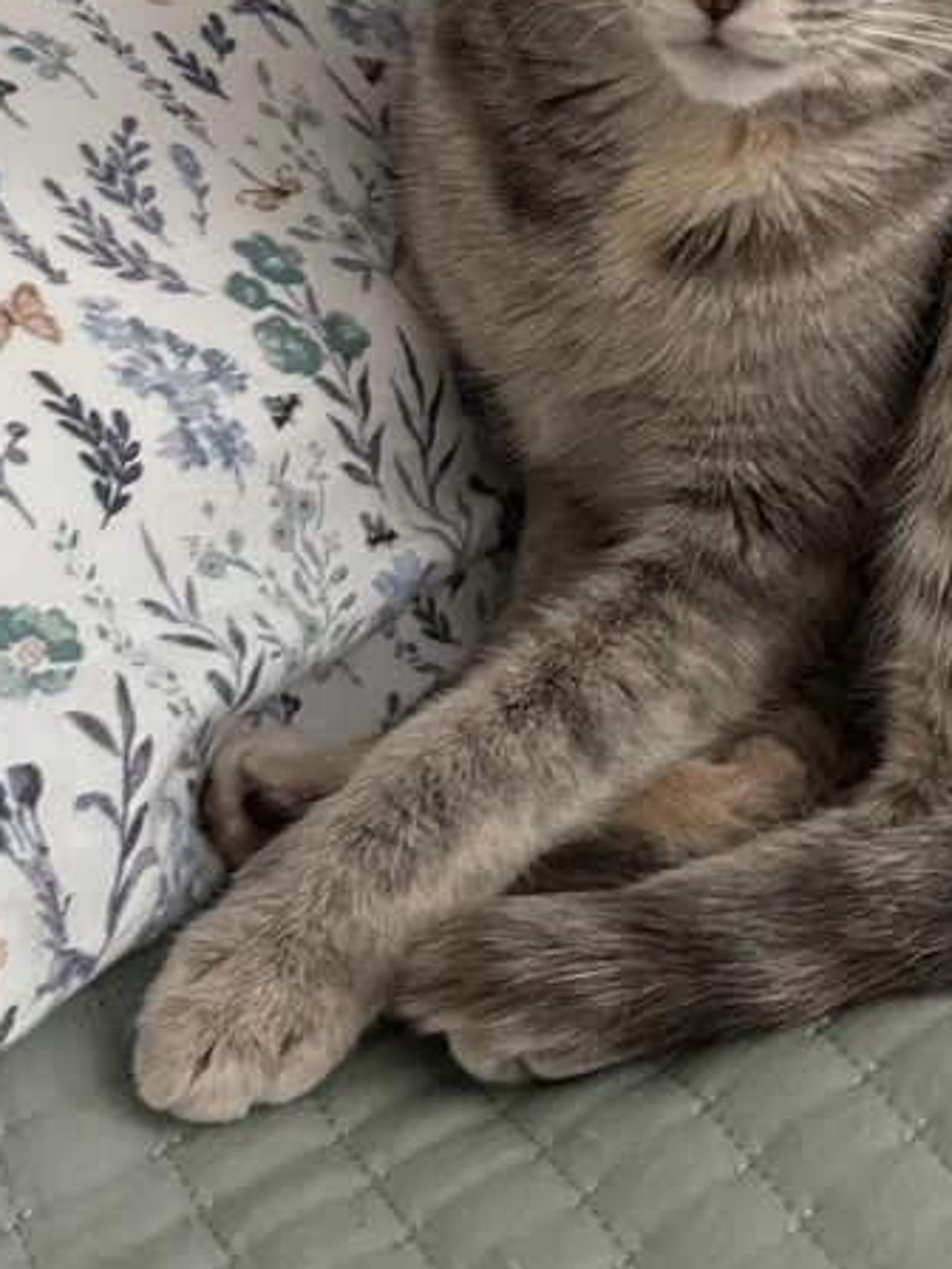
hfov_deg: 26.4
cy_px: 394
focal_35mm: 54
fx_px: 1980
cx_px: 785
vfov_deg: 35.1
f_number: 1.78
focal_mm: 6.76
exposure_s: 1/60
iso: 800
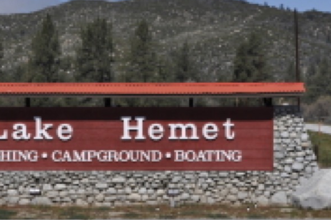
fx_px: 1028
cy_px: 106
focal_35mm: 112
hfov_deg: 18.3
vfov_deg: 12.2
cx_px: 124
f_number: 13
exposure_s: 1/640
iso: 200
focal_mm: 44
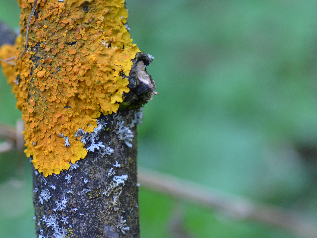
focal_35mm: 191
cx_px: 80
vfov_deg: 7.8
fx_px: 1749
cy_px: 33
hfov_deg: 10.3
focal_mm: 60
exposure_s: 1/250
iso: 560
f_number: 4
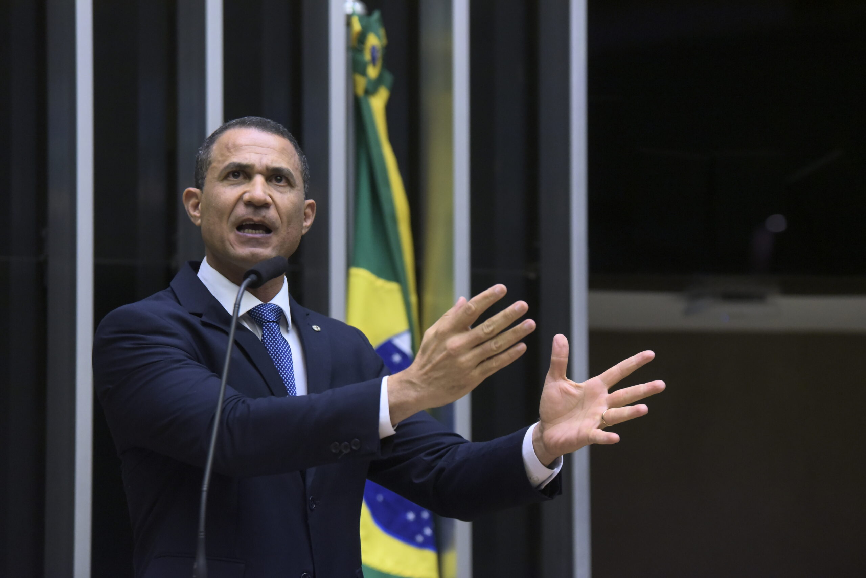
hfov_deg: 13.7
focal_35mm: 150
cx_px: 433
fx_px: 3610
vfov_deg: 9.2
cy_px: 289
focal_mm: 150
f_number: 3.5
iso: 6400
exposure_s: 1/160
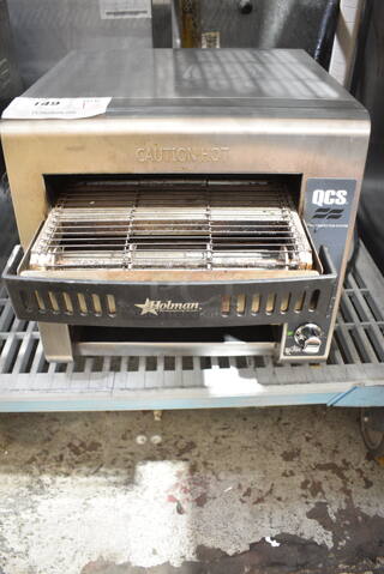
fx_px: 431
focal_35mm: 27
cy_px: 287
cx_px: 192
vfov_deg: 67.4
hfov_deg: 48.0
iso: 2000
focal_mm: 18
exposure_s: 1/30
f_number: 3.5
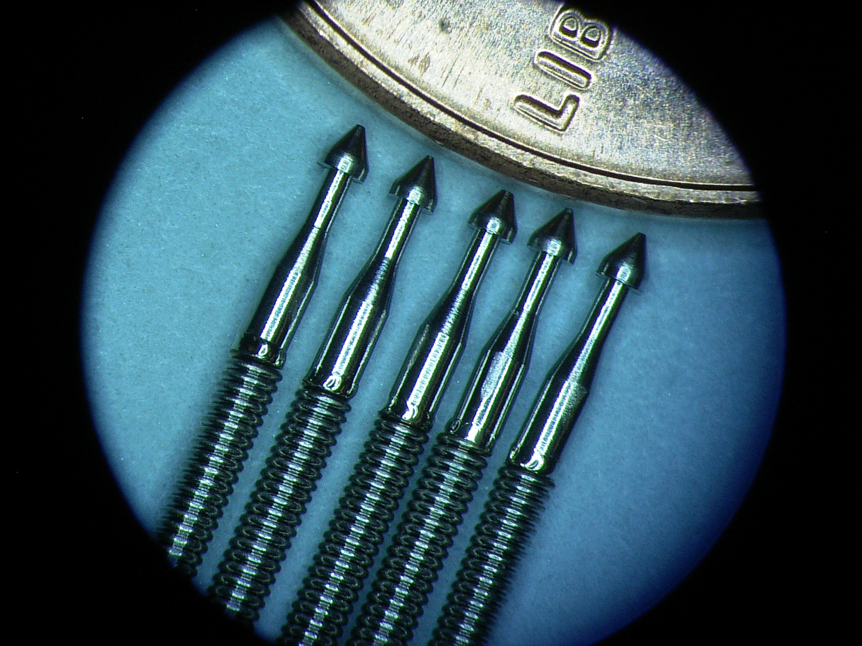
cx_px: 431
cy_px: 323
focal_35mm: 61
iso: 100
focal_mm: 9.5
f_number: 8
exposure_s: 1/210
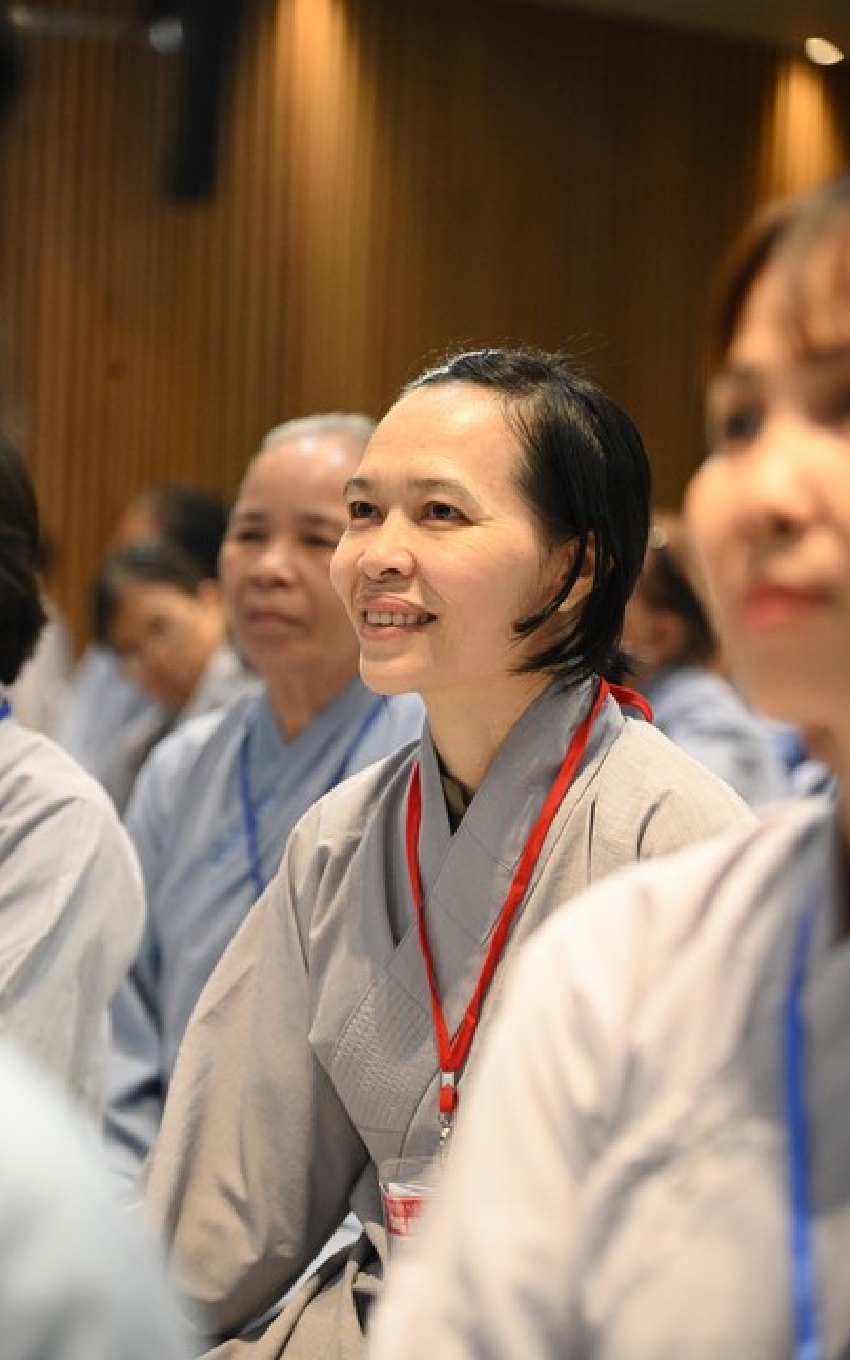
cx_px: 423
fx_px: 4557
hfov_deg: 10.7
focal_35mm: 123
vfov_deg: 17.0
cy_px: 680
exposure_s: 1/250
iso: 6400
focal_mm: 120
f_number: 4
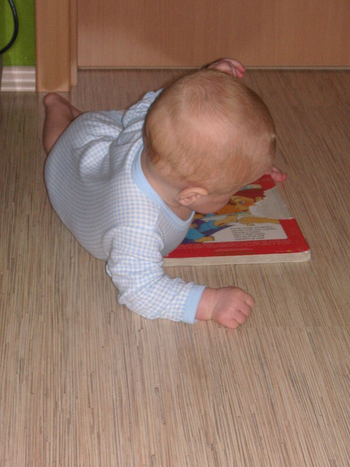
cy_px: 234
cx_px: 175
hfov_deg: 14.8
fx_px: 1348
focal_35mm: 100
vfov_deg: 19.6
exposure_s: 1/90
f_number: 5
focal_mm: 16.6
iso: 160
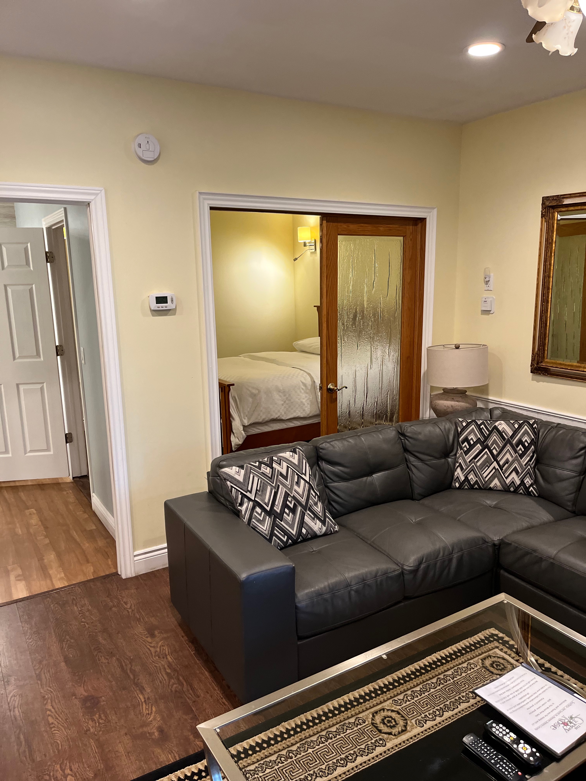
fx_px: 587
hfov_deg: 53.1
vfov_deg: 67.3
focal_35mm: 26
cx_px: 293
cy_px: 390
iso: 200
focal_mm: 5.1
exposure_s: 1/60
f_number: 1.6
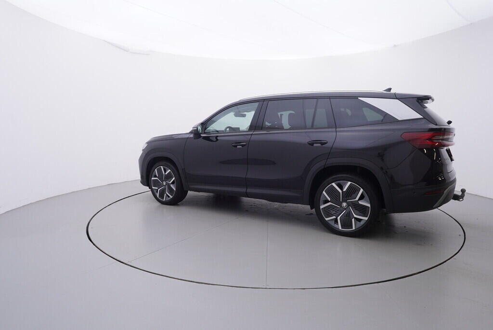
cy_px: 165
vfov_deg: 56.2
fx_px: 308
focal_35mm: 22
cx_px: 246
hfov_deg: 77.3
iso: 200
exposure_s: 1/80
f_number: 5
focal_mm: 15
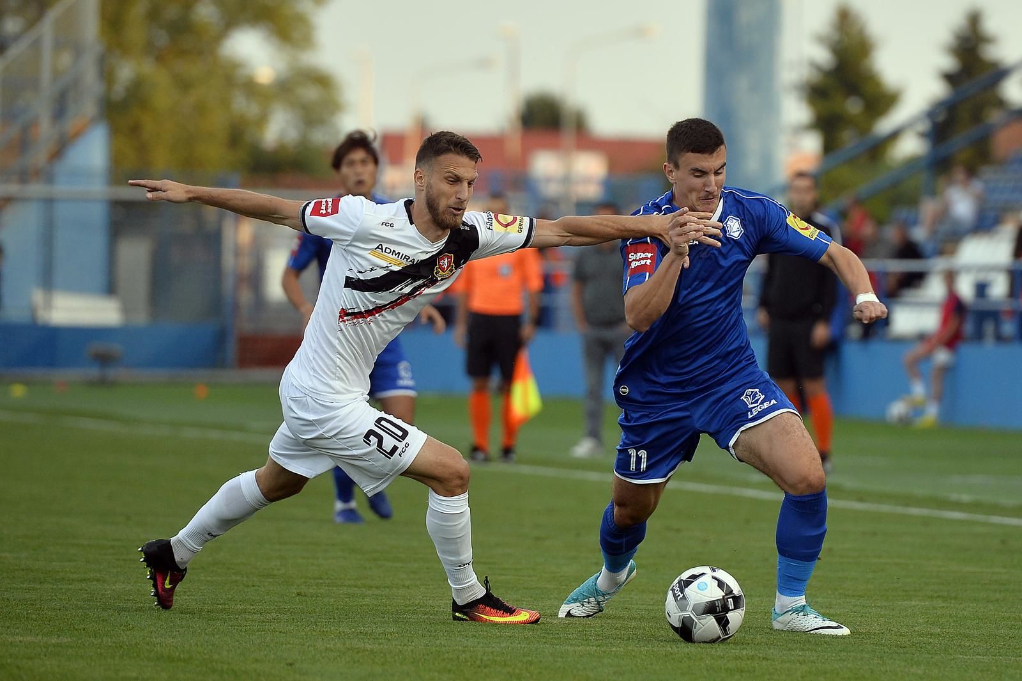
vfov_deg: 6.9
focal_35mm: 200
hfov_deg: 10.3
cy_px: 340
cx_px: 511
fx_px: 5675
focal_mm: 200
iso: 800
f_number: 2.8
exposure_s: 1/1250
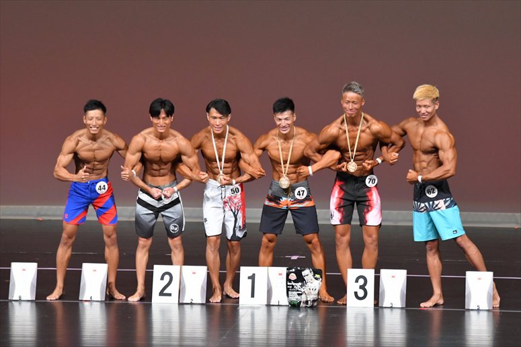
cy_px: 174
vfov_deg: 5.7
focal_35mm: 240
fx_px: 3472
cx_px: 260
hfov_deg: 8.6
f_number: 5.6
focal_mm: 160
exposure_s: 1/400
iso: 4000
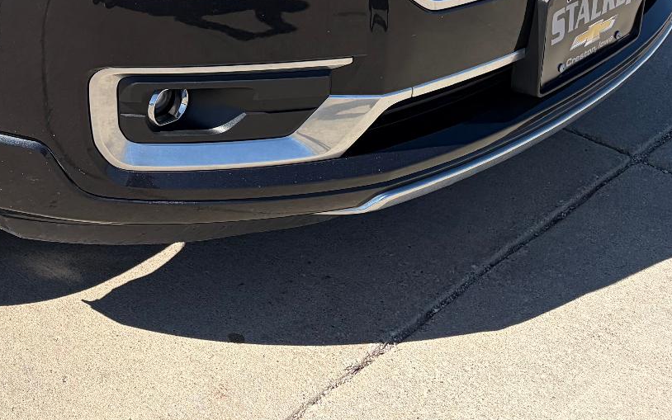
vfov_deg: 18.3
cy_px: -163
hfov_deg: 29.5
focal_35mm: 65
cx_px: 2
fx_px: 1191
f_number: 1.6
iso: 50
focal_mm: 5.96
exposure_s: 1/2985
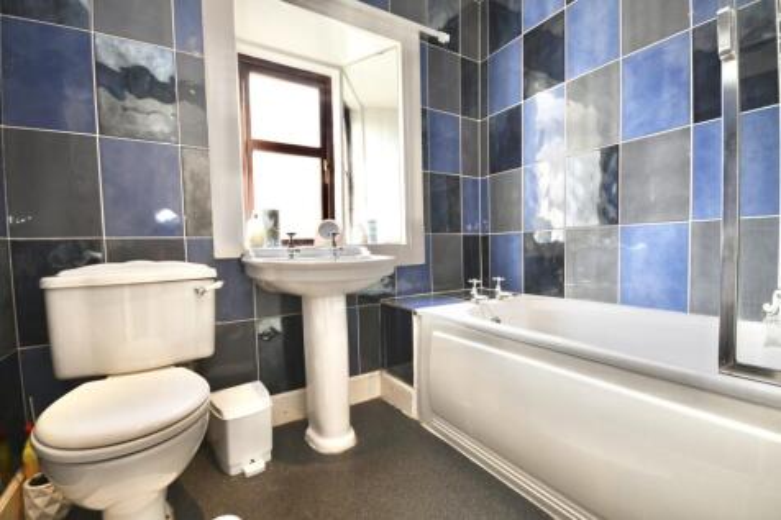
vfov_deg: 77.3
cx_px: 390
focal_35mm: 15
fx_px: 325
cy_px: 260
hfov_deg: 100.4
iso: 280
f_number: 4
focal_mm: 10
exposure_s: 1/60
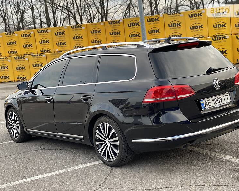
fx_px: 389
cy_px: 97
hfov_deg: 34.1
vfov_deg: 27.6
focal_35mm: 55
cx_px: 128
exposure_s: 1/122
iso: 25
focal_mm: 6
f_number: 2
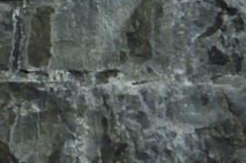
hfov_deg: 8.9
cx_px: -539
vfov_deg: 7.5
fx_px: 1236
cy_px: 170
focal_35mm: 181
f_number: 6.3
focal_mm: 28
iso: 1600
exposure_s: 1/13
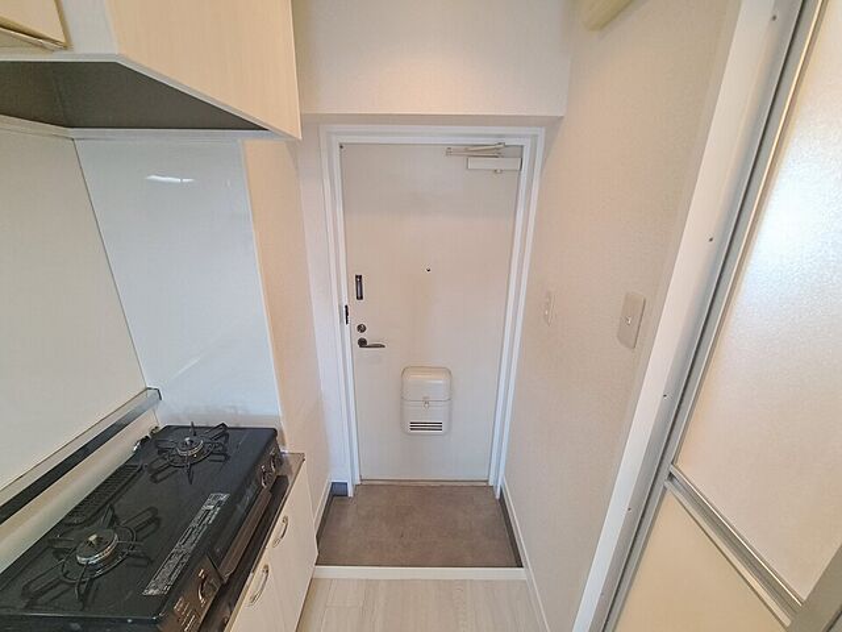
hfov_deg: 106.2
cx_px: 421
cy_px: 316
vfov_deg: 89.9
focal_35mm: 13
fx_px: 316
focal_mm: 1.74
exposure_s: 1/50
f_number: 2.2
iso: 200
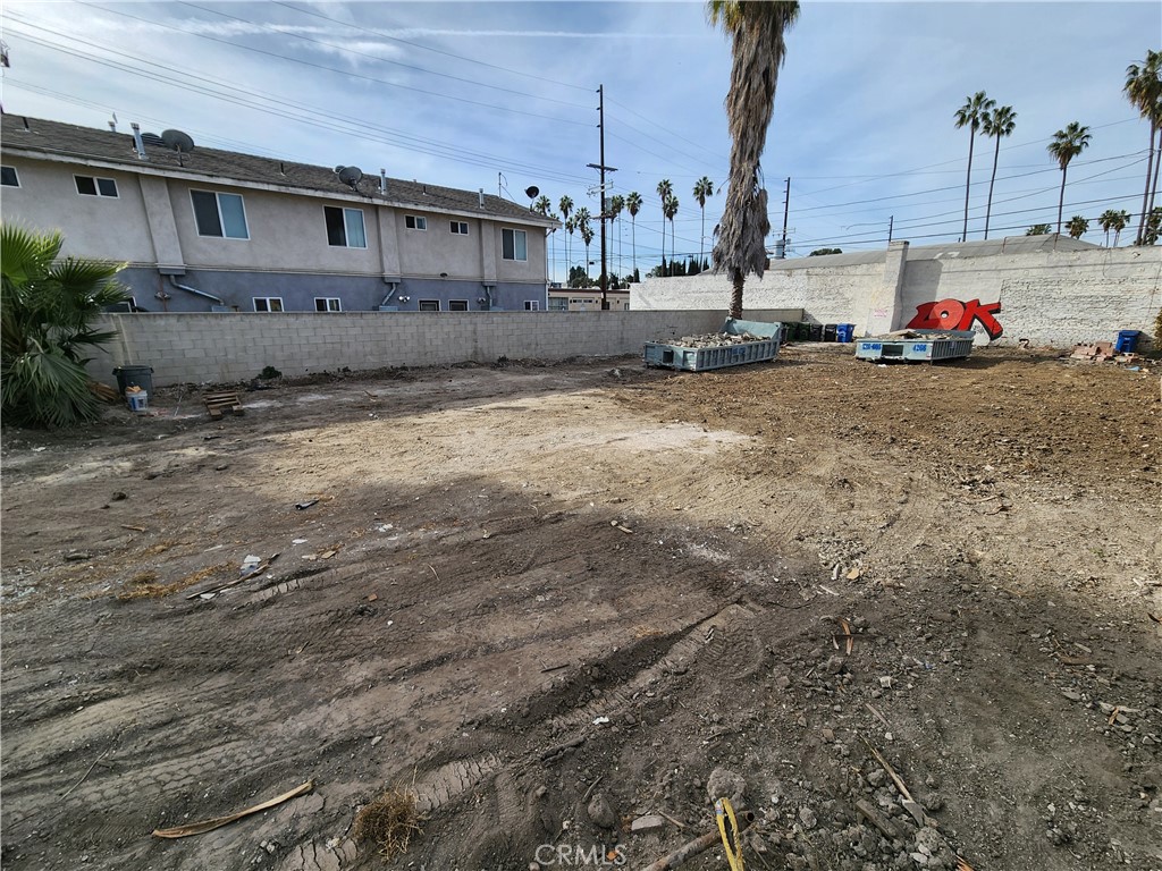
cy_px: 436
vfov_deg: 89.9
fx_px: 436
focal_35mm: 13
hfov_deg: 106.2
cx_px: 581
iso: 50
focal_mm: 2.2
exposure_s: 1/2234
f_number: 2.2
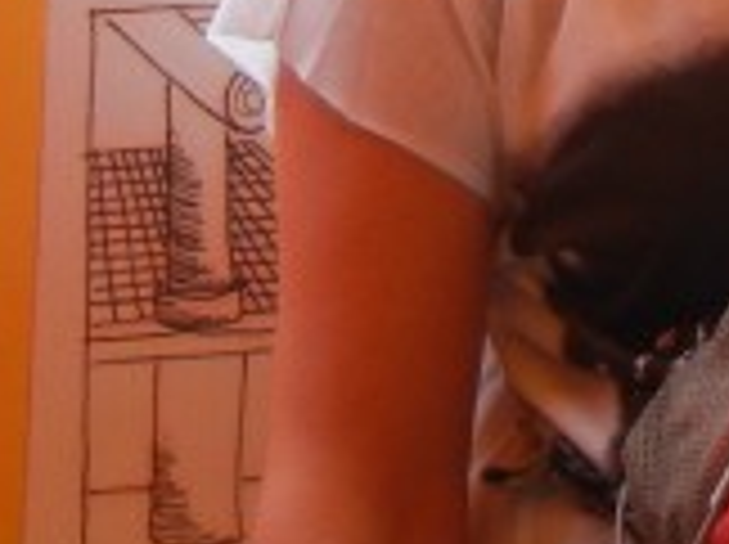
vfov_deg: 7.2
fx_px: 3995
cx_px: 1278
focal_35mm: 190
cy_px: -859
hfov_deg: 9.9
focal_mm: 5.4
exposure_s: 1/365
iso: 160
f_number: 3.5
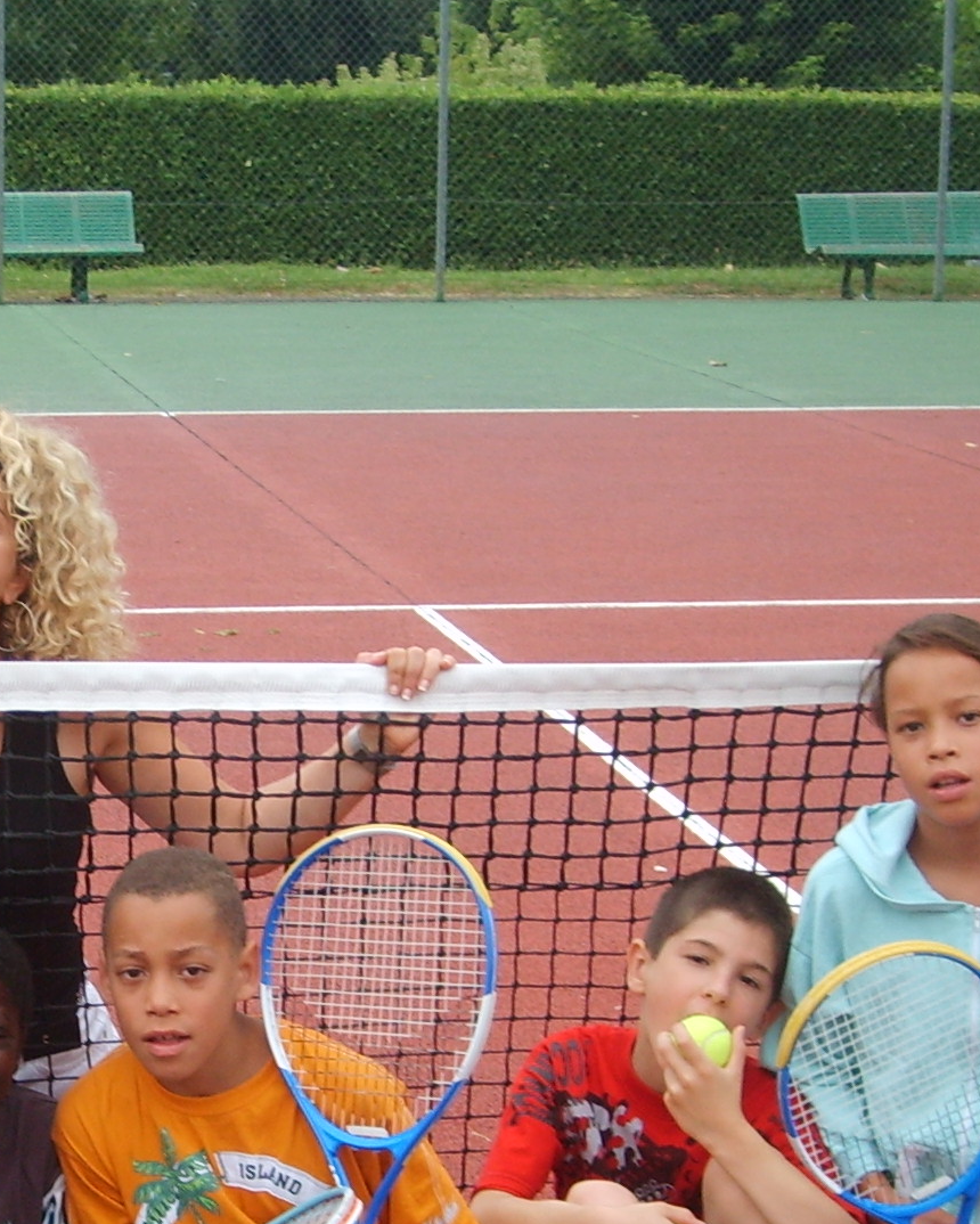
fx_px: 3623
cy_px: 872
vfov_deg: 19.1
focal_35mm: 100
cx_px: 19
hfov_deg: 15.2
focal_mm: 7.2
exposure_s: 1/180
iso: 50
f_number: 3
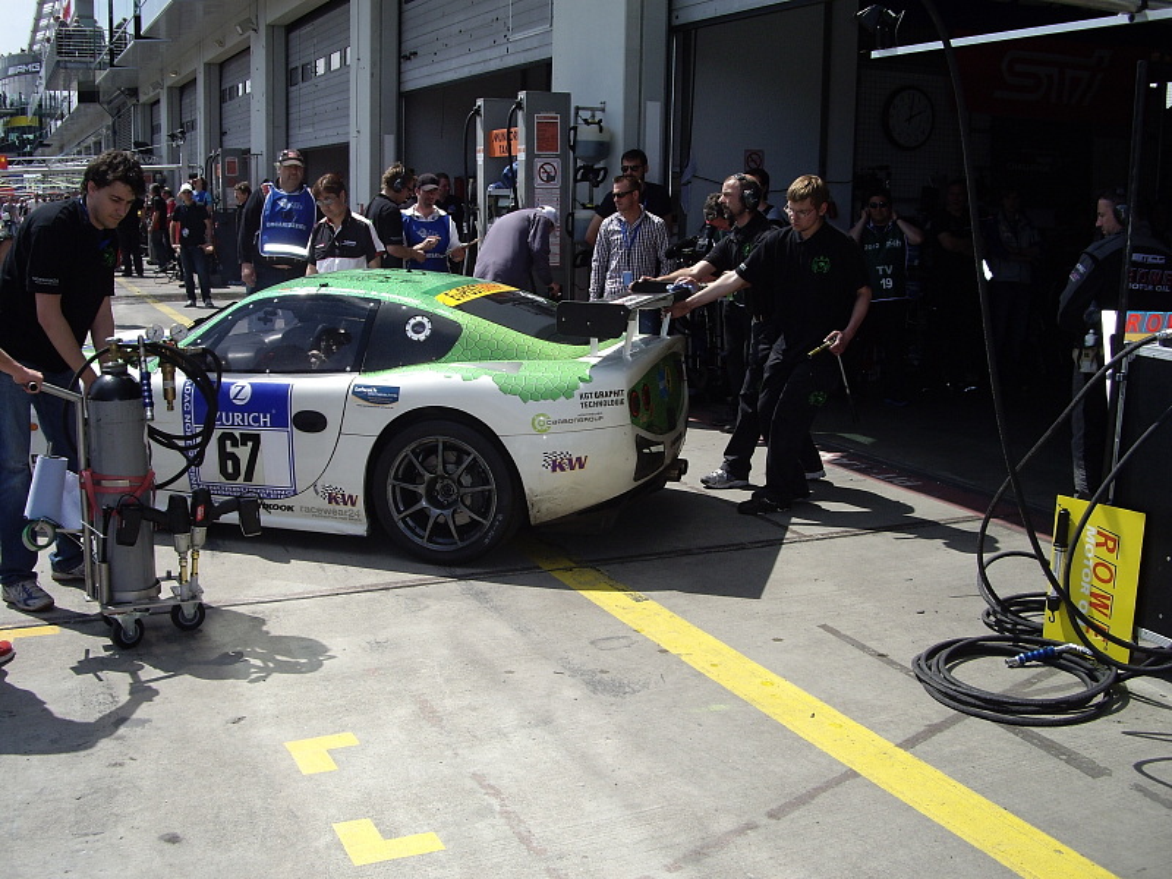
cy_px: 440
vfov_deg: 37.7
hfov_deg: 49.0
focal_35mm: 38
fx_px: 1287
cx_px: 586
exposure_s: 1/500
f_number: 5.6
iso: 100
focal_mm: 7.9
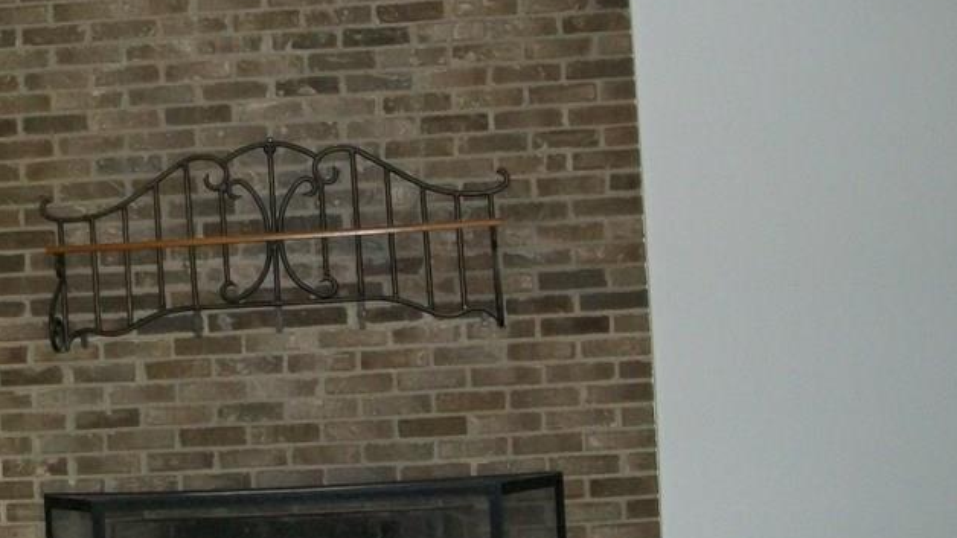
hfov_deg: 32.3
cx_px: 264
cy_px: 219
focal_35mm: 64
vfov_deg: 18.8
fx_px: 1624
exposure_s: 1/60
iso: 160
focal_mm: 6
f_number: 2.7
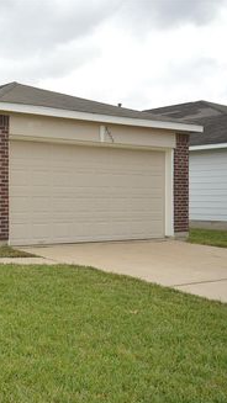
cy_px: 203
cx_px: -73
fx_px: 514
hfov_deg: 22.2
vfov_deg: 42.9
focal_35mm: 48
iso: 400
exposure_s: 1/160
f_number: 11
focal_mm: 20
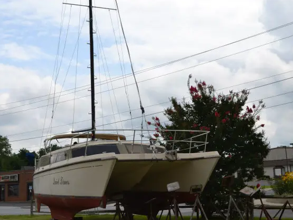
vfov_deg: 27.5
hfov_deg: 36.1
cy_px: 110
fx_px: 449
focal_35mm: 53
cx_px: 127
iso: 100
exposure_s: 1/320
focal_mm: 32
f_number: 9
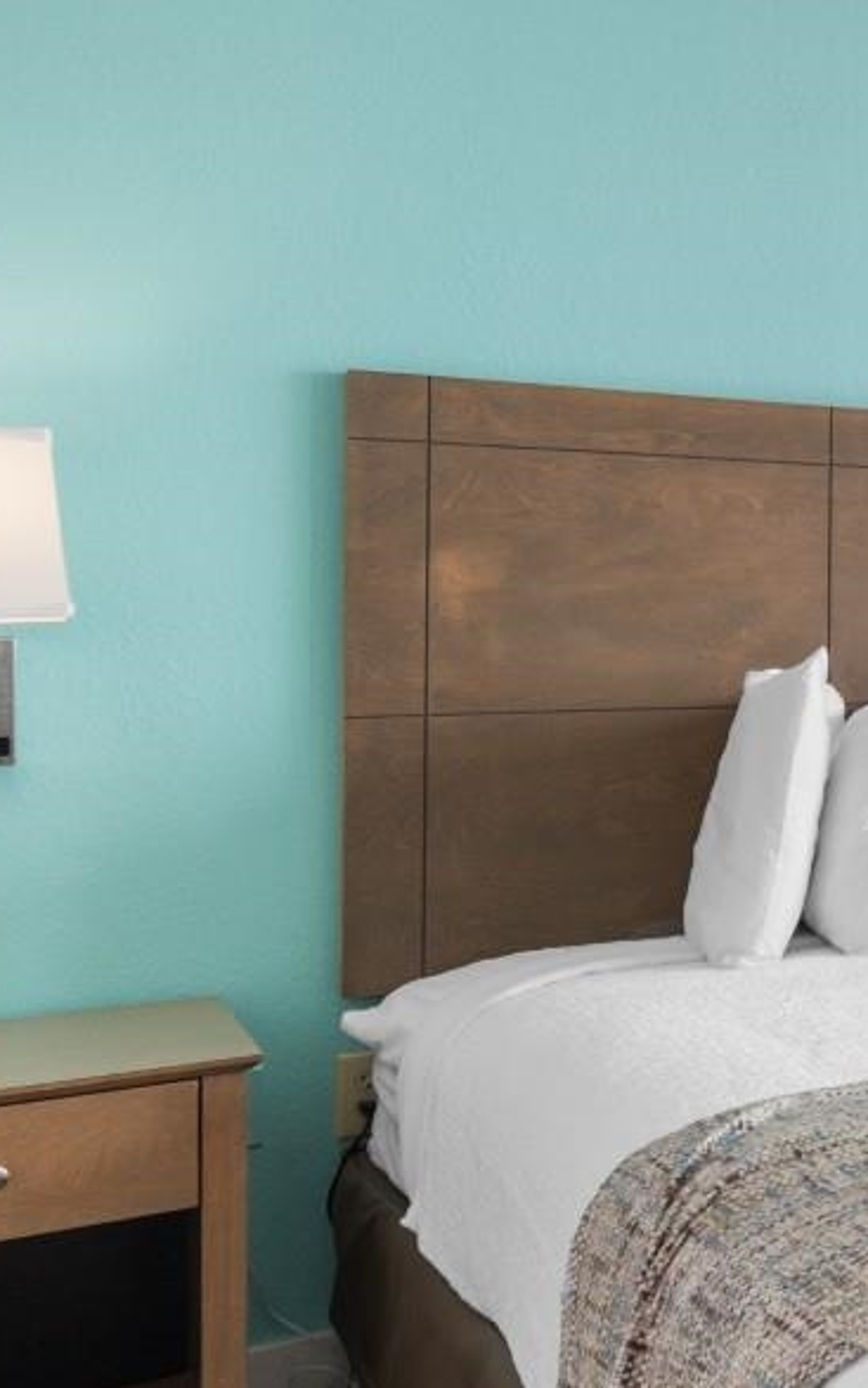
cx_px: 1544
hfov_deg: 20.5
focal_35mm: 45
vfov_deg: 44.1
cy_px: 556
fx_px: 1703
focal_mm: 11
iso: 100
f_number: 4.8
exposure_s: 1/60
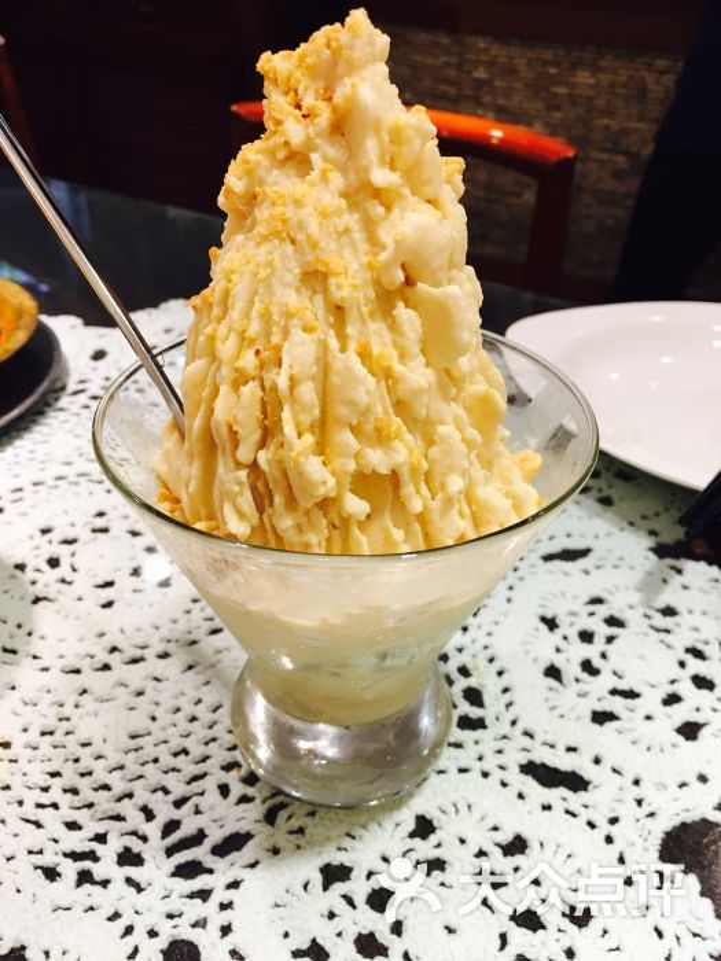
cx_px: 360
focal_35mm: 29
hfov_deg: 48.2
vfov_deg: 61.7
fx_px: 805
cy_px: 480
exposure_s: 1/17
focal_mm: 4.15
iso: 40
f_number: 2.2
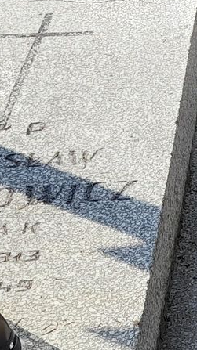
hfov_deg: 8.7
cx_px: 525
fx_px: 1134
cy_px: 99
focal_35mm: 122
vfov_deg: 17.5
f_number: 2
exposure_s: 1/426
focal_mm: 4.6
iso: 20
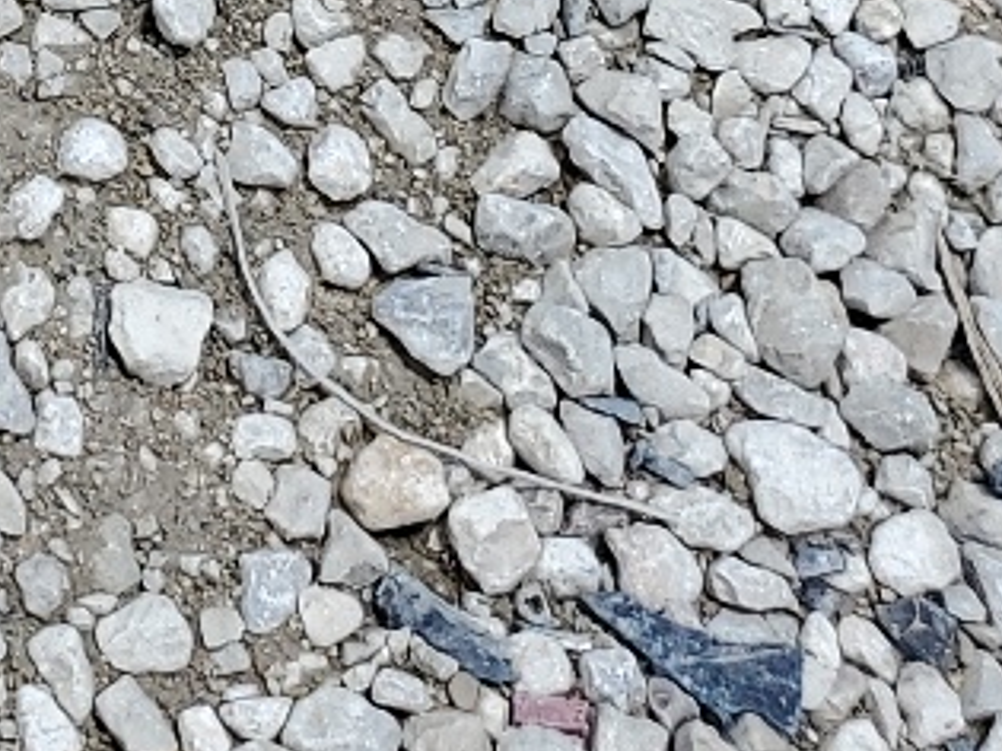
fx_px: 3819
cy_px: -993
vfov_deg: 10.0
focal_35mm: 132
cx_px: -693
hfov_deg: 13.6
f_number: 1.5
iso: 50
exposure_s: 1/2500
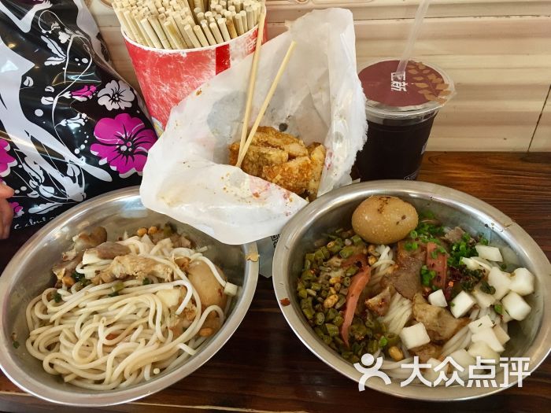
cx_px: 276
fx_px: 462
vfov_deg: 48.2
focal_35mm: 29
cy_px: 206
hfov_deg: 61.7
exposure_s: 1/25
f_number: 2.2
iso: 200
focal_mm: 4.15
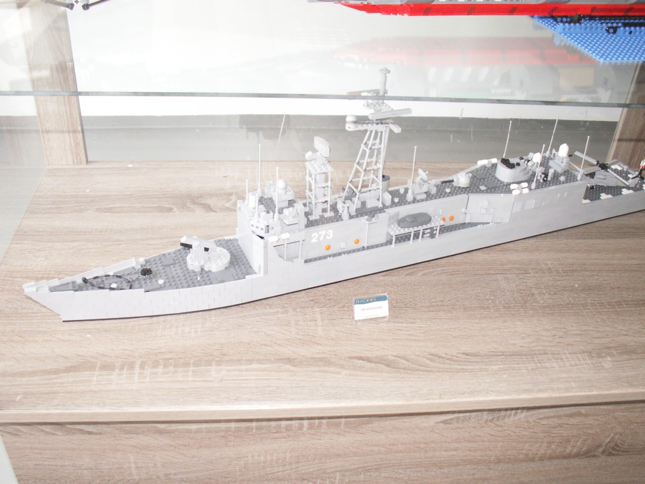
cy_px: 242
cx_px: 322
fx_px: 652
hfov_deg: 52.6
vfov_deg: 40.7
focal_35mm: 35
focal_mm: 5.86
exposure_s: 1/125
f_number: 2.8
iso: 125
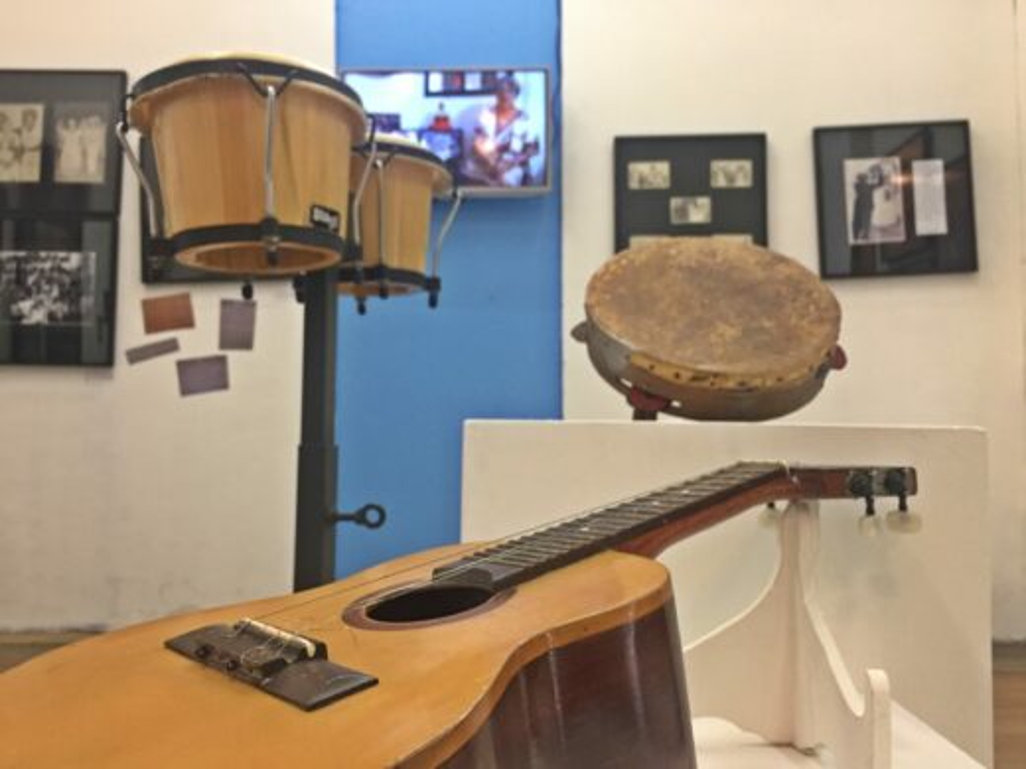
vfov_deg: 48.2
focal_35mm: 29
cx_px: 513
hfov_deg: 61.7
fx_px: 860
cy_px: 384
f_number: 2.2
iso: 160
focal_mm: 4.15
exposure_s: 1/30
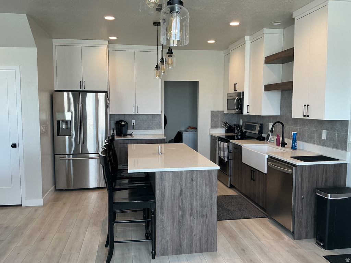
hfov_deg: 61.7
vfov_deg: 48.2
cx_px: 176
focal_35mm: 29
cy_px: 132
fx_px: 294
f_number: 1.8
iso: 40
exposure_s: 1/120
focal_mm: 3
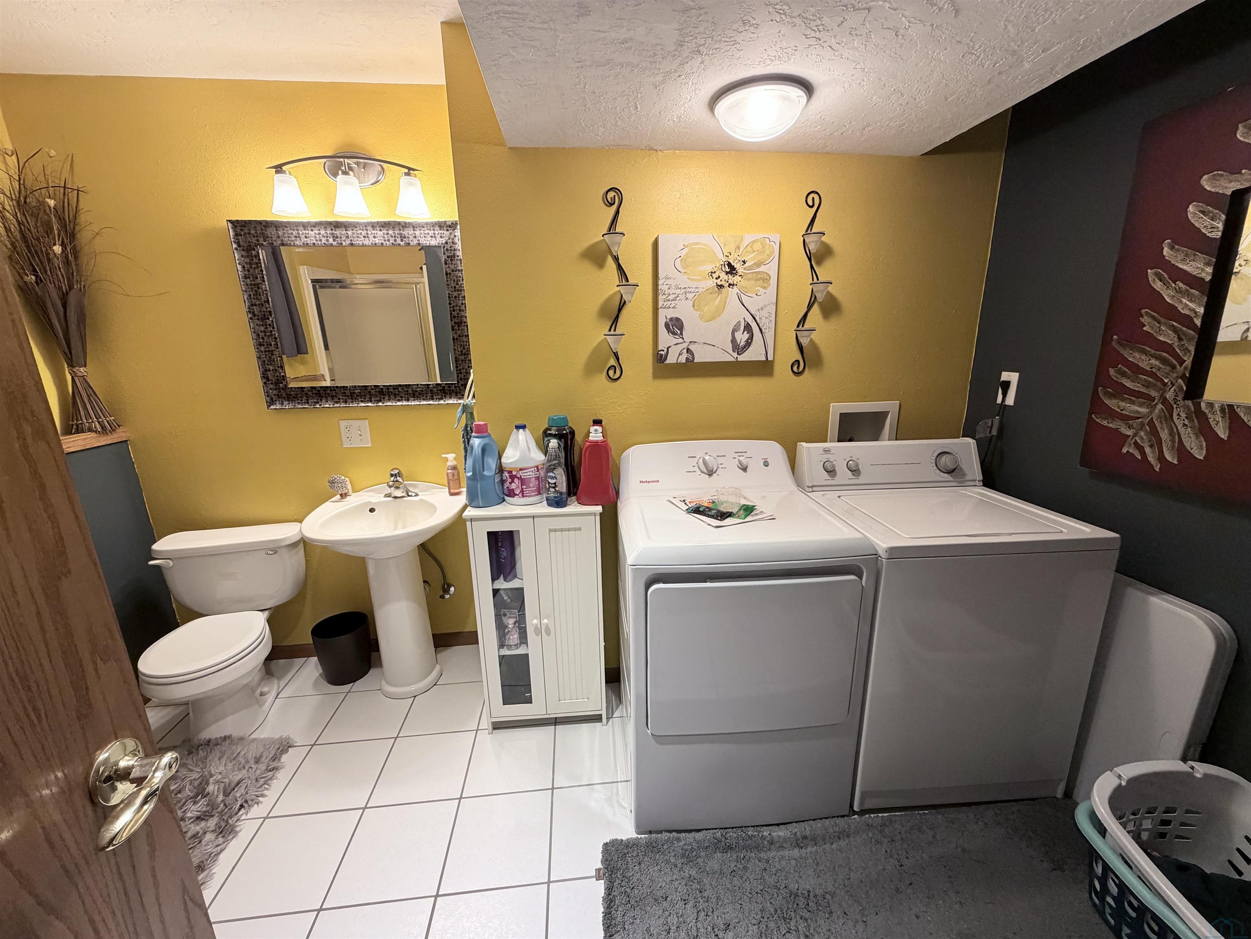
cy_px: 470
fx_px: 506
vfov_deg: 85.7
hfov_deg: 102.1
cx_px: 626
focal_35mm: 14
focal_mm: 2.22
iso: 250
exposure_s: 1/60
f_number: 2.2
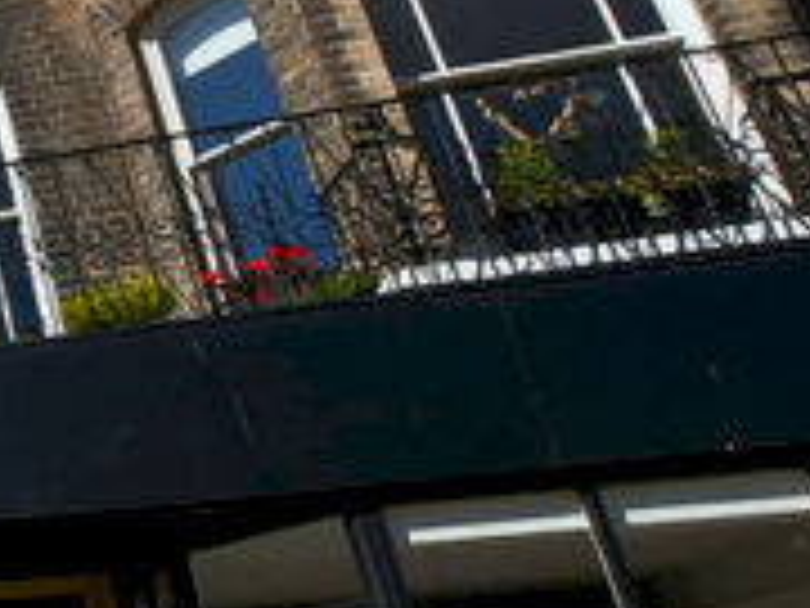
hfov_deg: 21.0
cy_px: 245
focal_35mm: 56
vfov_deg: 26.1
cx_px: -698
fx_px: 1310
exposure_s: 1/400
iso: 100
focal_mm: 10
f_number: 10
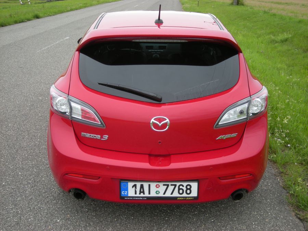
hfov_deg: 42.9
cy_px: 116
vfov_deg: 32.9
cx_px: 154
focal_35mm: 44
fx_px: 391
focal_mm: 7.1
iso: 64
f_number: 3.1
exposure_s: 1/276
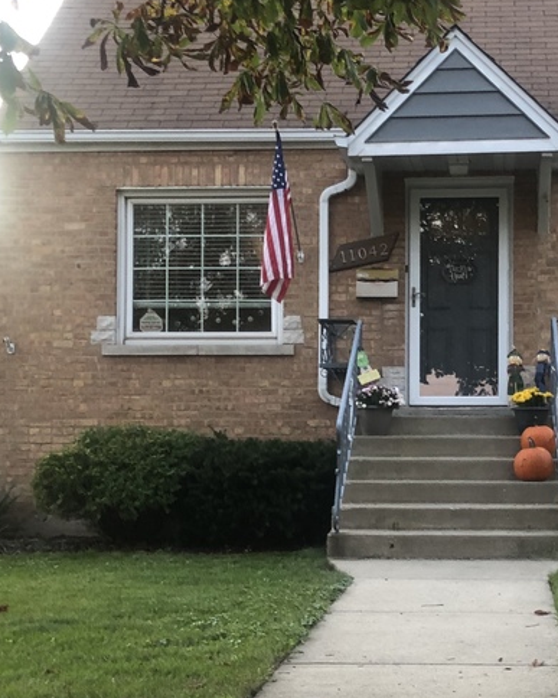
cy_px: 414
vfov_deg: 30.9
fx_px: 1260
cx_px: 409
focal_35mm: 61
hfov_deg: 24.7
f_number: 1.8
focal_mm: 4
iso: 40
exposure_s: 1/17
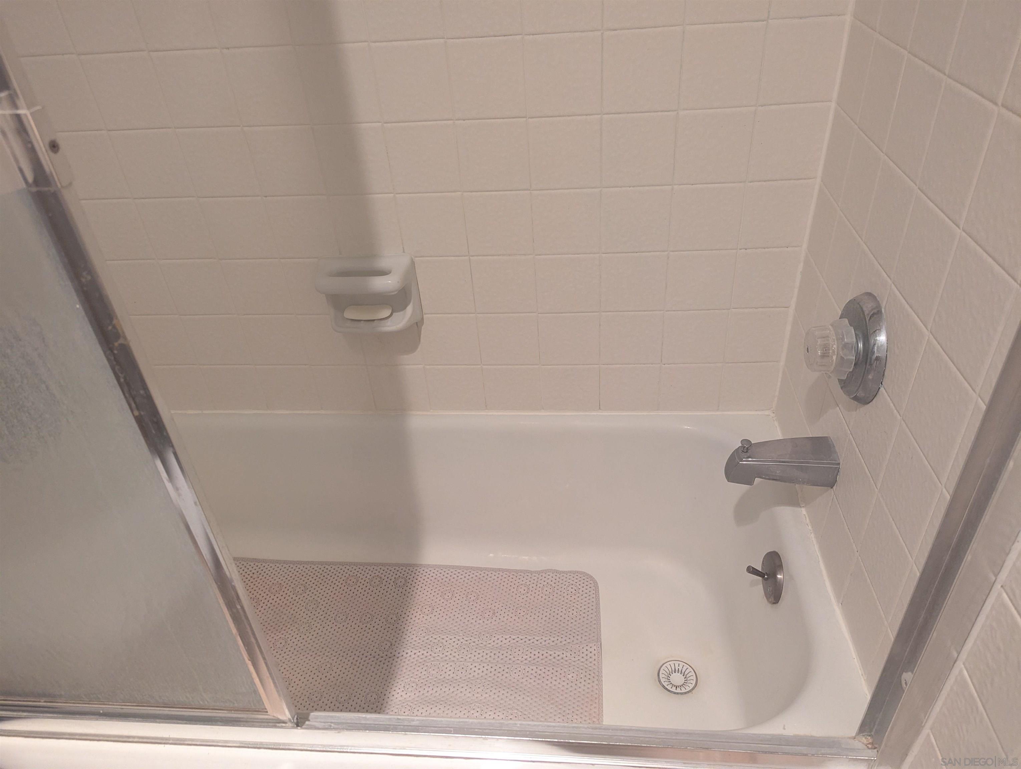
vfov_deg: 56.9
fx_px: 709
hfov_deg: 71.5
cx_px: 510
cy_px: 384
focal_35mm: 24
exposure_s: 1/120
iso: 440
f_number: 1.85
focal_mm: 6.81
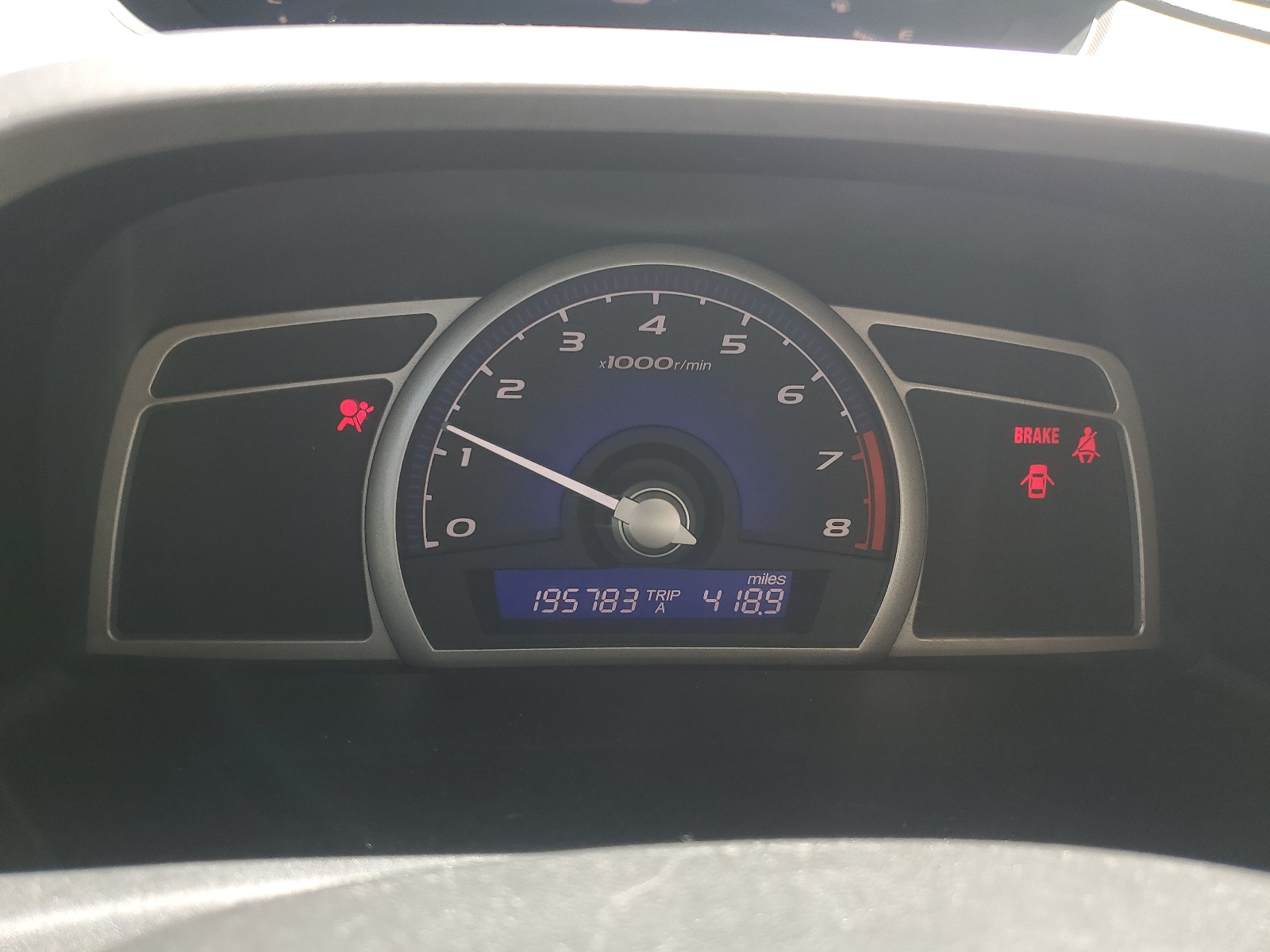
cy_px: 476
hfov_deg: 67.3
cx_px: 635
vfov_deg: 53.1
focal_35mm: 26
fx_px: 954
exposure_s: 1/141
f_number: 1.5
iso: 50
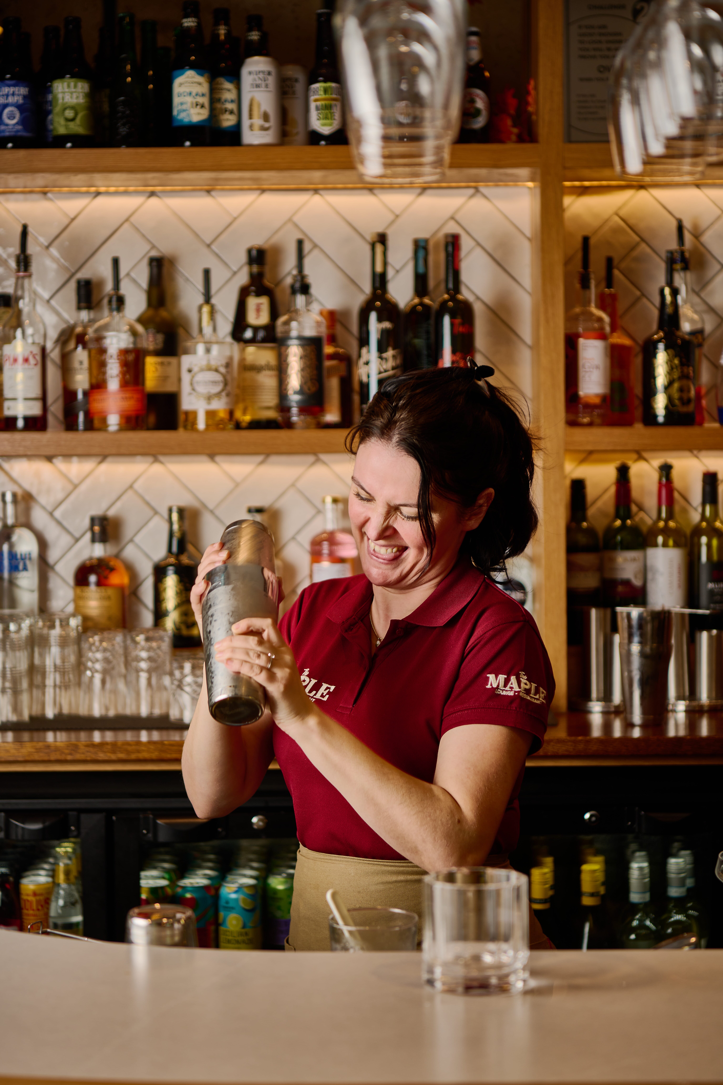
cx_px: 362
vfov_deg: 28.8
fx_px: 2109
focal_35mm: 70
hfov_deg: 19.5
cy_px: 542
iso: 100
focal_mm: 70
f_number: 2.8
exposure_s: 1/160
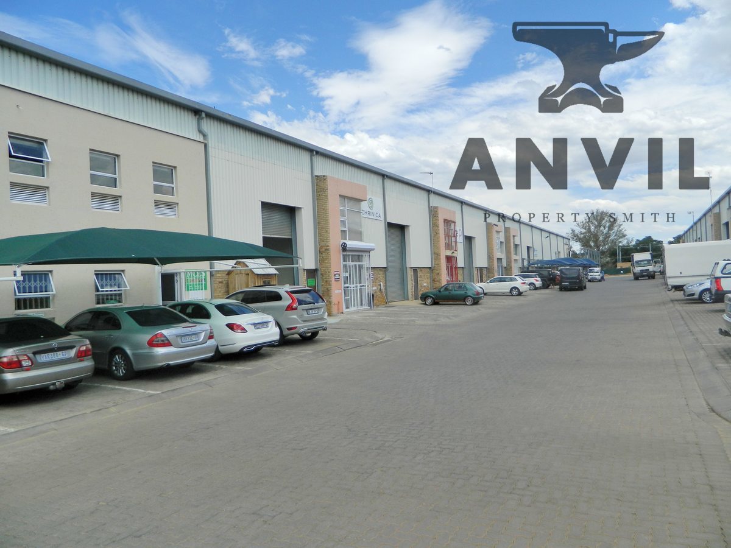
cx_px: 366
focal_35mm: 25
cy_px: 274
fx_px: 528
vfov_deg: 54.9
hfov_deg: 69.4
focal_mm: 4.5
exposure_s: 1/160
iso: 80
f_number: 8.7
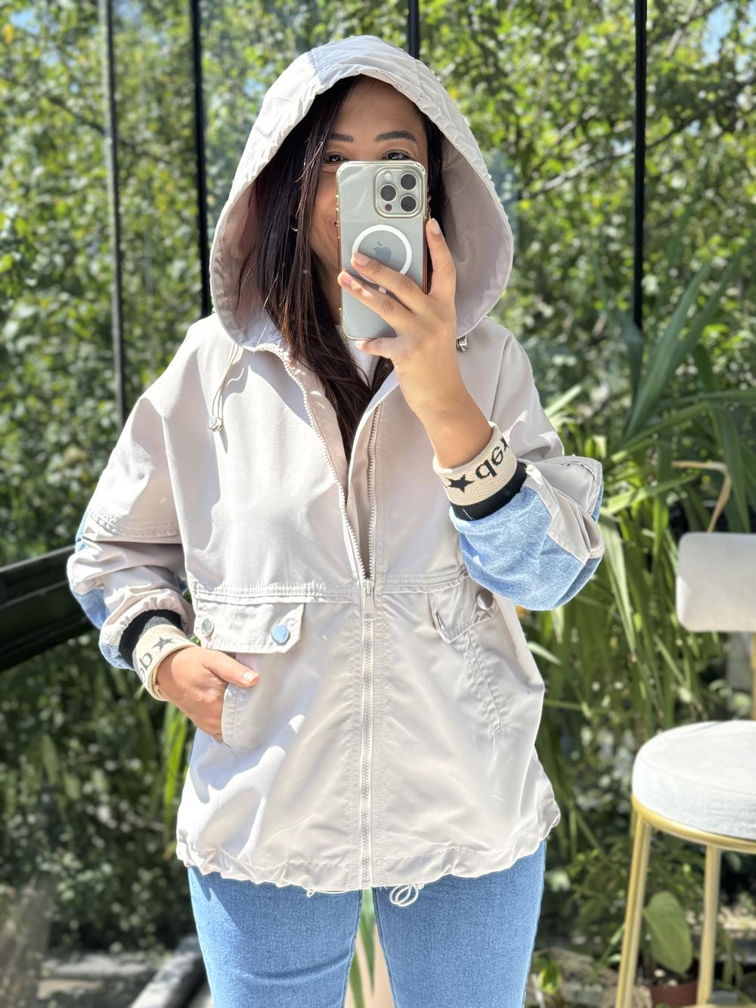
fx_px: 1398
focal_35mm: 48
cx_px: 378
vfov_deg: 39.7
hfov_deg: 30.3
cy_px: 504
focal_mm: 6.76
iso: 64
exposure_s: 1/383
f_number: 1.78
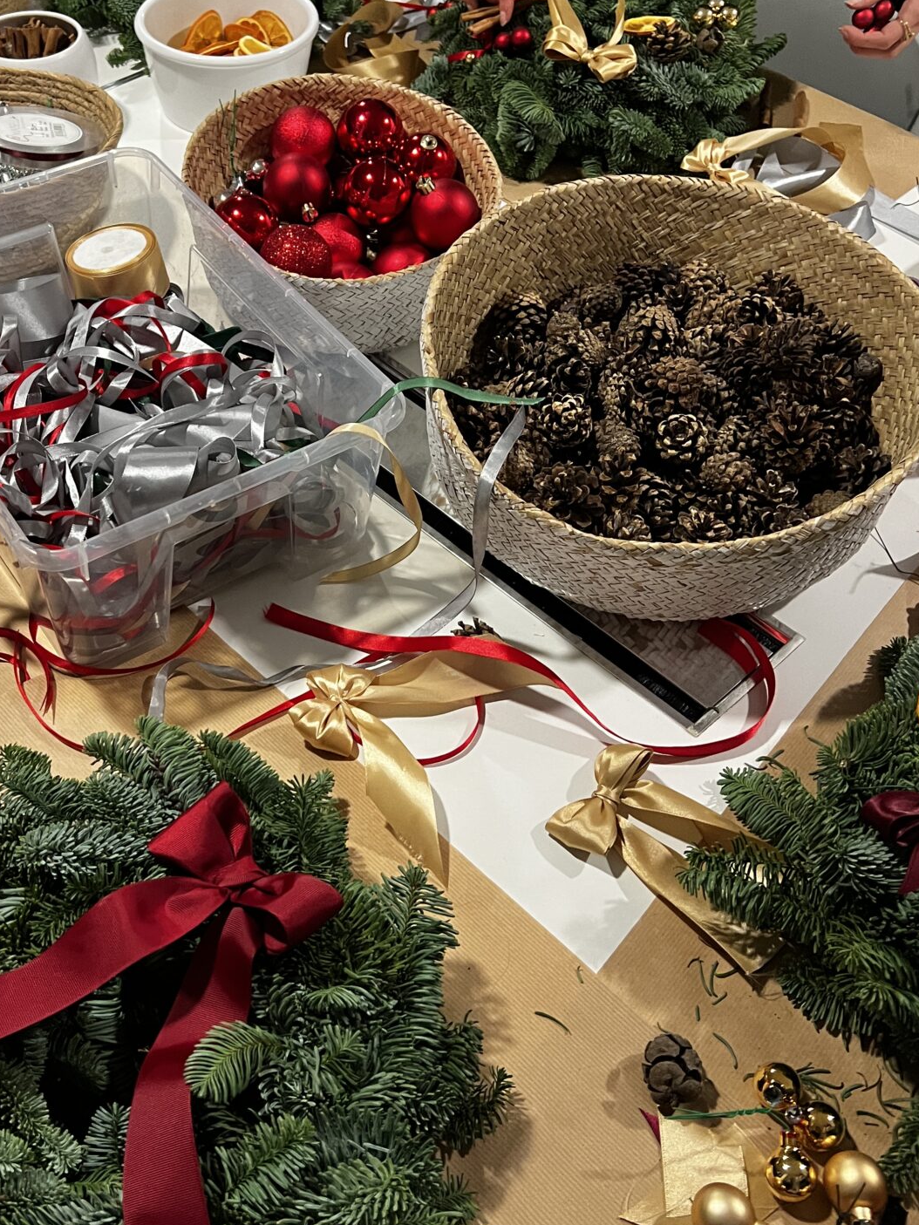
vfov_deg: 50.1
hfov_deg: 38.3
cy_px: 575
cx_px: 324
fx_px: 1310
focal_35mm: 37
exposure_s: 1/50
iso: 400
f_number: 1.5
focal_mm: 5.7
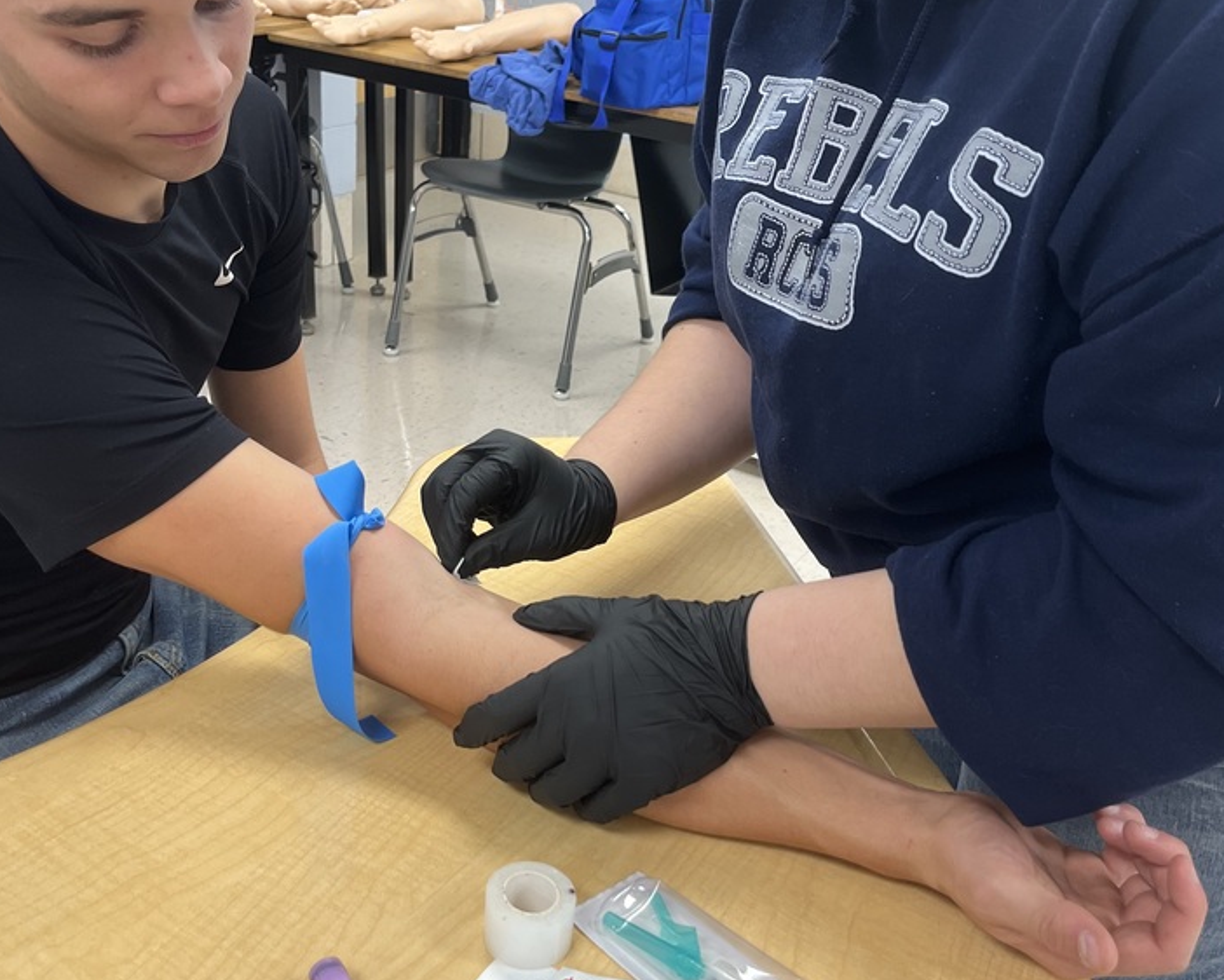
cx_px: 661
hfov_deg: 49.0
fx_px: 1341
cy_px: 432
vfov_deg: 40.1
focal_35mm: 37
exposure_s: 1/120
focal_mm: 5.1
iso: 125
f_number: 1.6
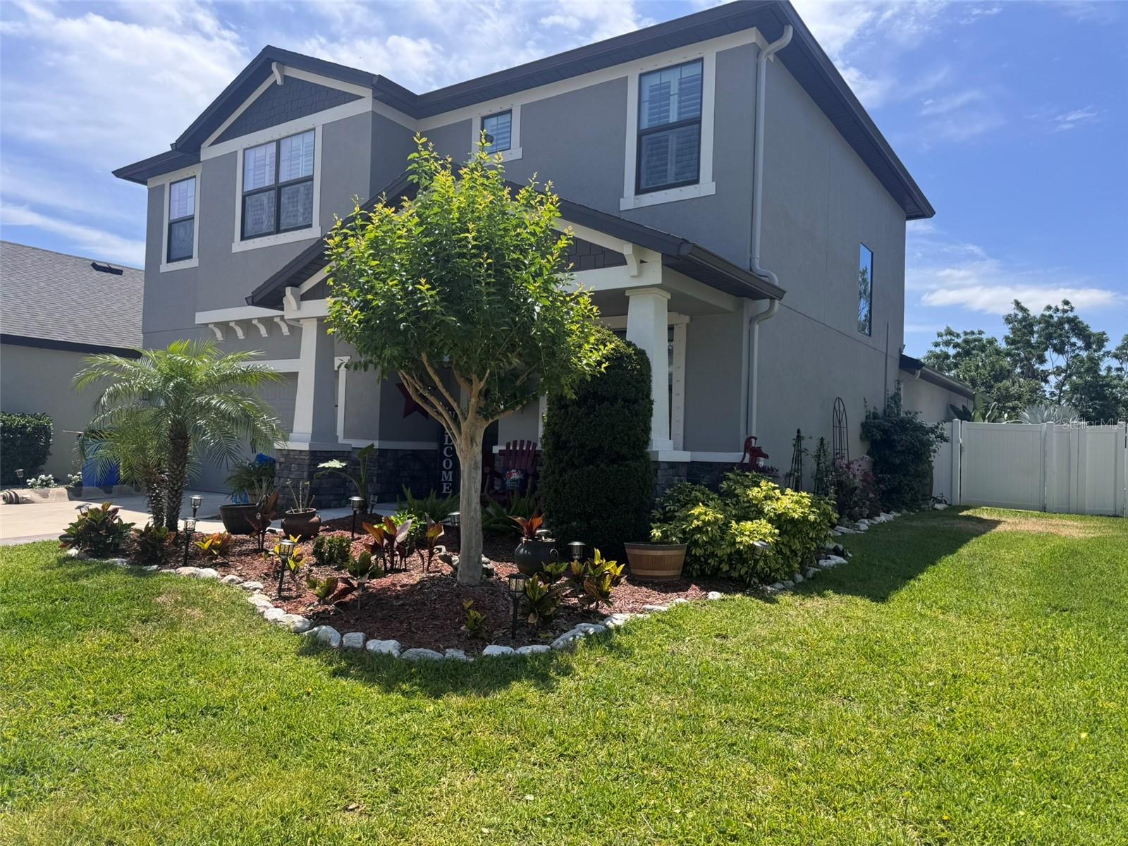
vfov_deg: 56.8
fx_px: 782
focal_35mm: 24
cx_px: 564
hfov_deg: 71.6
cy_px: 423
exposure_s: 1/2833
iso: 80
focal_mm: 6.76
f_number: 1.78
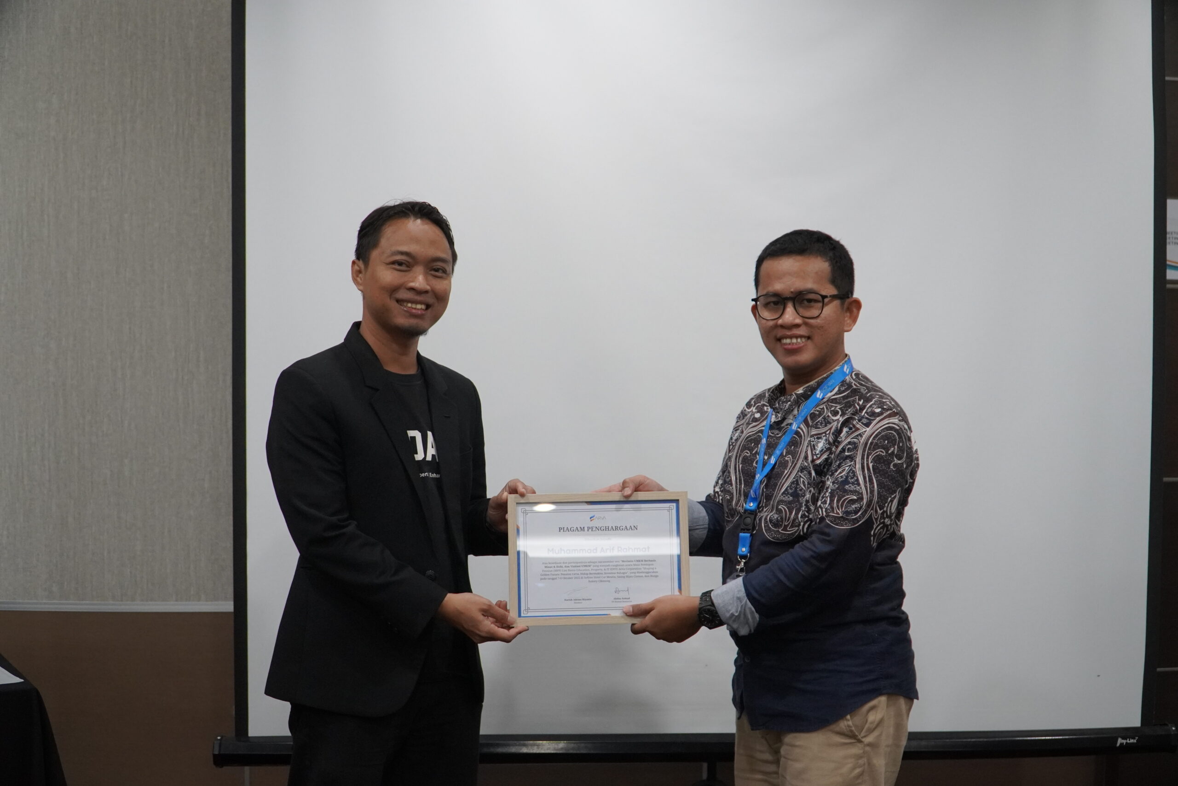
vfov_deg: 30.9
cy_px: 393
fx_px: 1423
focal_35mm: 44
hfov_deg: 45.0
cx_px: 589
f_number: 4
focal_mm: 29
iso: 1600
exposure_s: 1/160
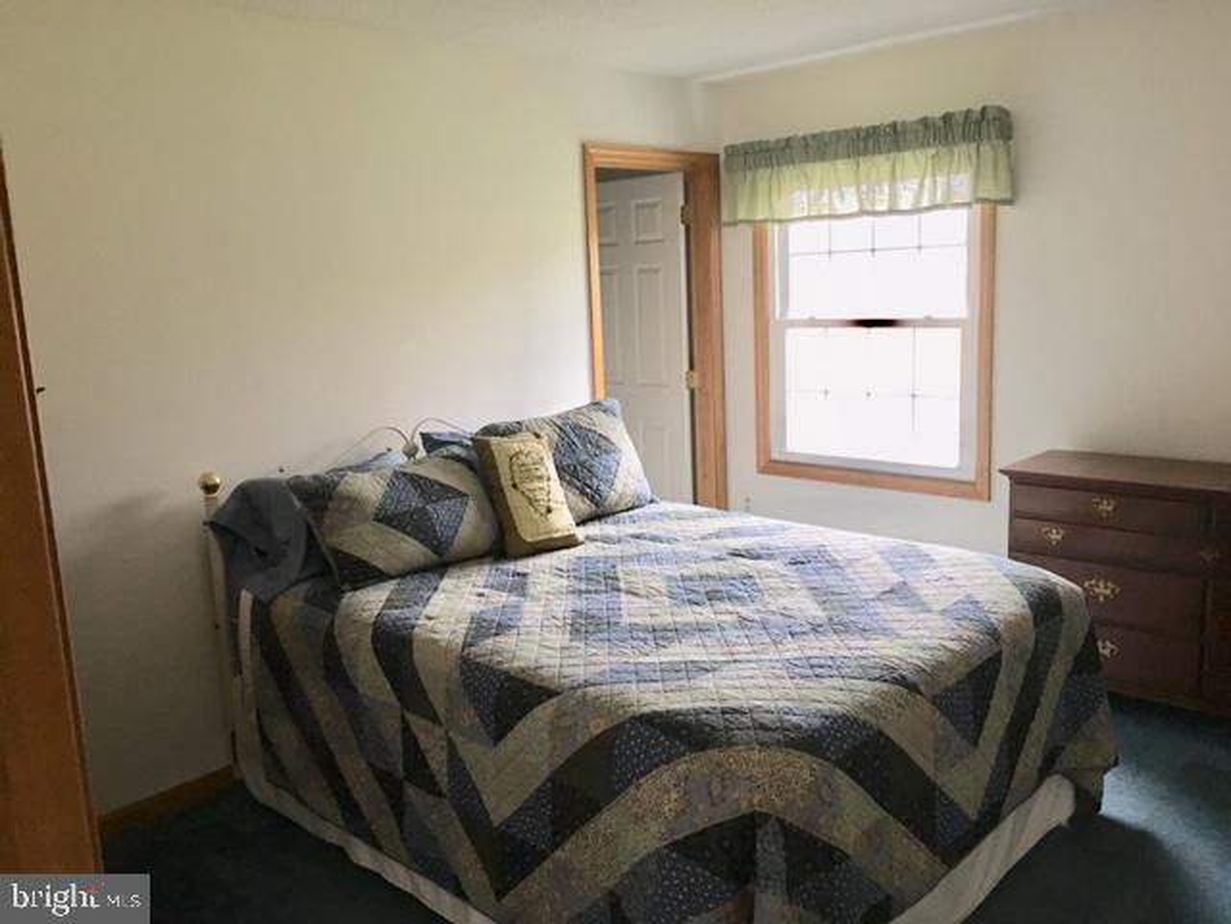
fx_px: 1031
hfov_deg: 61.7
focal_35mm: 29
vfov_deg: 48.2
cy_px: 462
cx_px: 616
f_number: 2.2
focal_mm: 4.15
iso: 80
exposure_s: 1/10
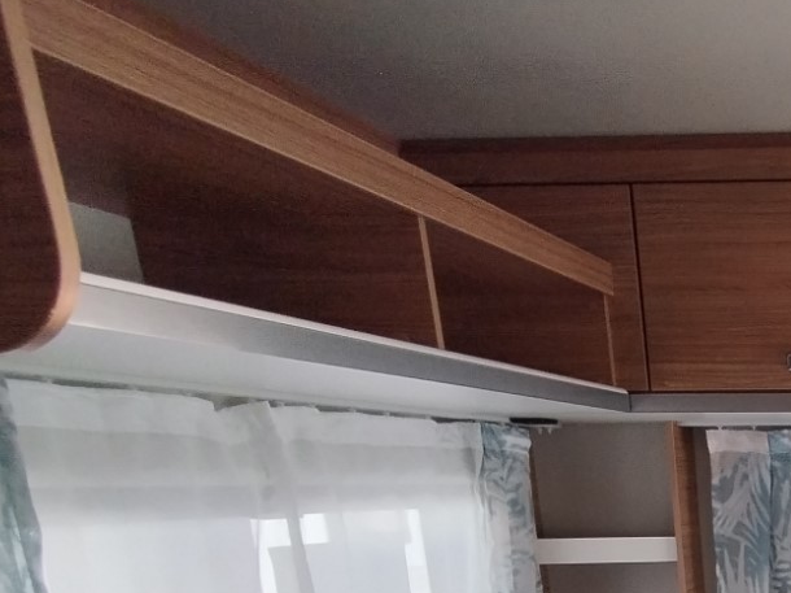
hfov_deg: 34.0
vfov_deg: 29.3
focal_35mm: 42
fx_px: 959
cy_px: 721
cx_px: 996
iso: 50
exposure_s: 1/248
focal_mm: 1.65
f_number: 2.2
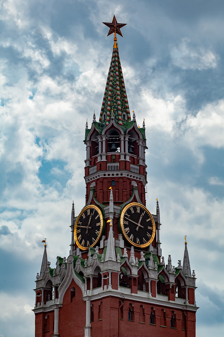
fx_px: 982
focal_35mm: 105
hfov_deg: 13.0
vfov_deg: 19.5
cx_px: 112
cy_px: 168
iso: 200
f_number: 11
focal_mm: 70
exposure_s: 1/500
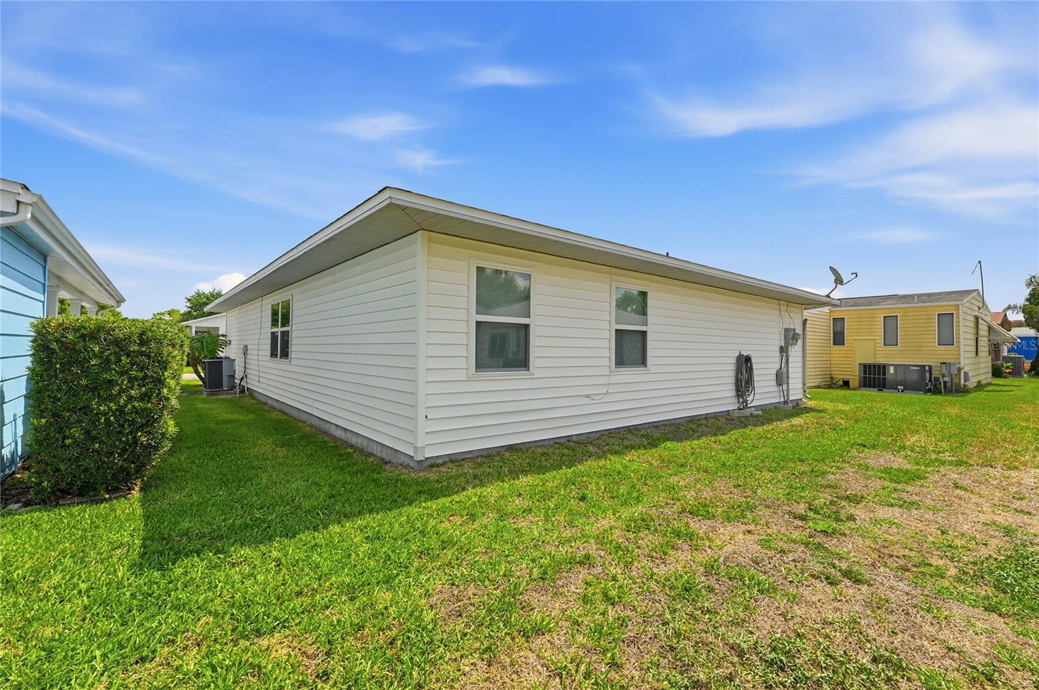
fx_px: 432
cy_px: 345
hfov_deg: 100.5
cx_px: 520
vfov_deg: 77.2
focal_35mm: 15
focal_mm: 10
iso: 100
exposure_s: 1/4000
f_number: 7.1
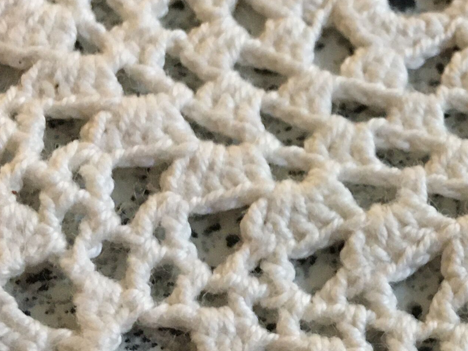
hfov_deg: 20.1
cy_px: 186
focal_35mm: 93
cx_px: 514
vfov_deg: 15.9
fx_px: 1257
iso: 200
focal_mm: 4.15
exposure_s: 1/33
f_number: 2.2
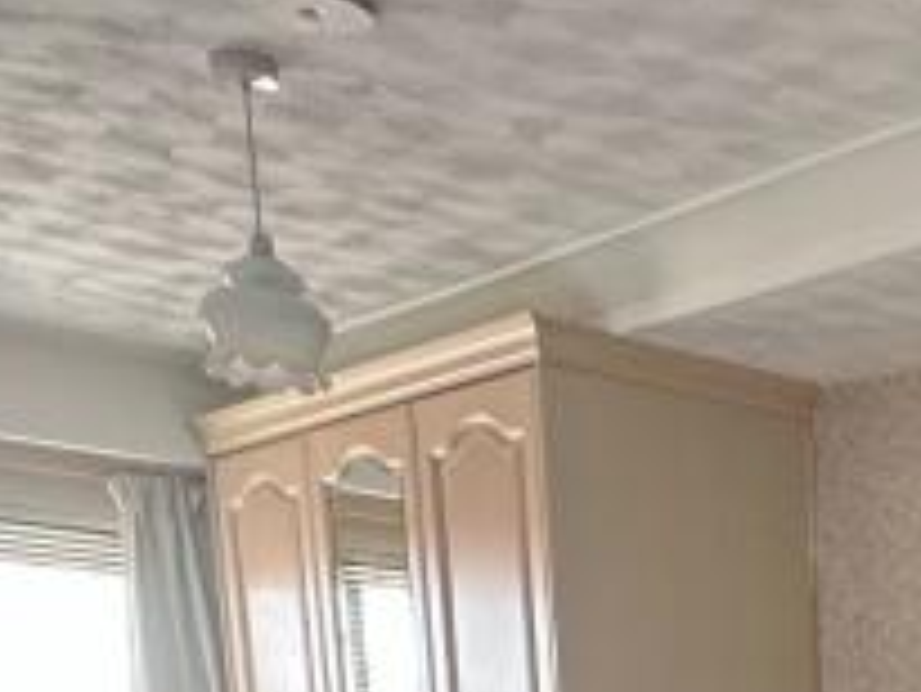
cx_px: 1177
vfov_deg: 17.1
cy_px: 1267
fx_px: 1864
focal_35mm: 70
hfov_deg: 24.5
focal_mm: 2.22
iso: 160
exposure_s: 1/50
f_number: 2.2
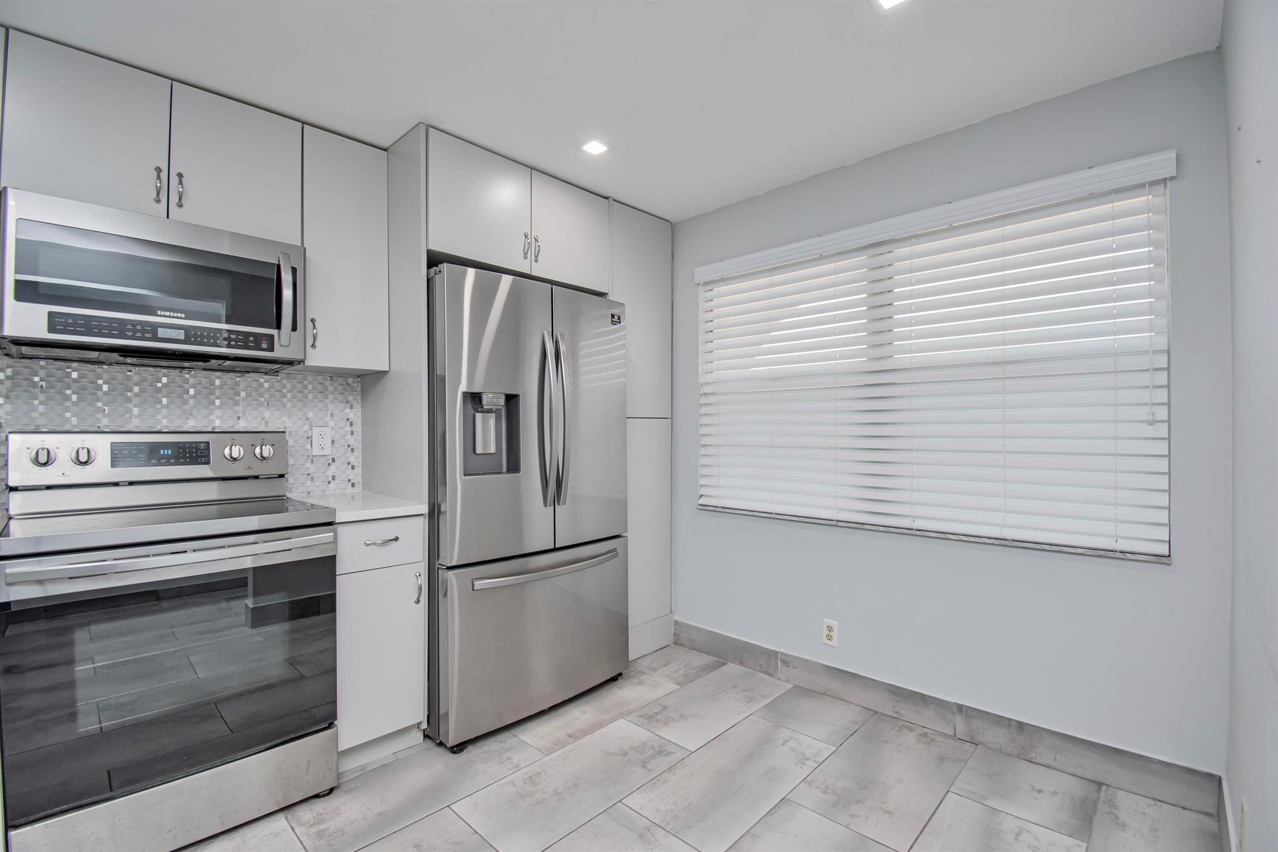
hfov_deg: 100.4
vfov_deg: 77.3
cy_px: 426
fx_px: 532
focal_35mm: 15
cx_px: 639
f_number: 5.6
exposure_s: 1/125
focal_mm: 10
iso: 800
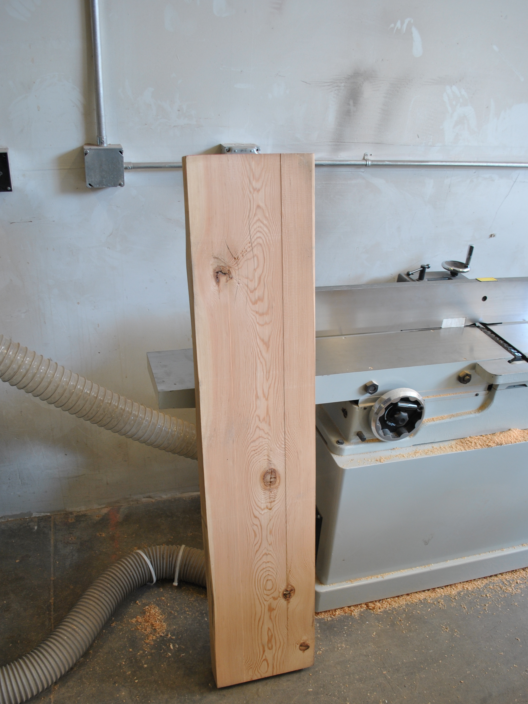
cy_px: 392
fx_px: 610
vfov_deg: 59.8
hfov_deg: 46.8
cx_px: 263
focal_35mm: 30
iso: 220
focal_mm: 18
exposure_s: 1/30
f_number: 3.5
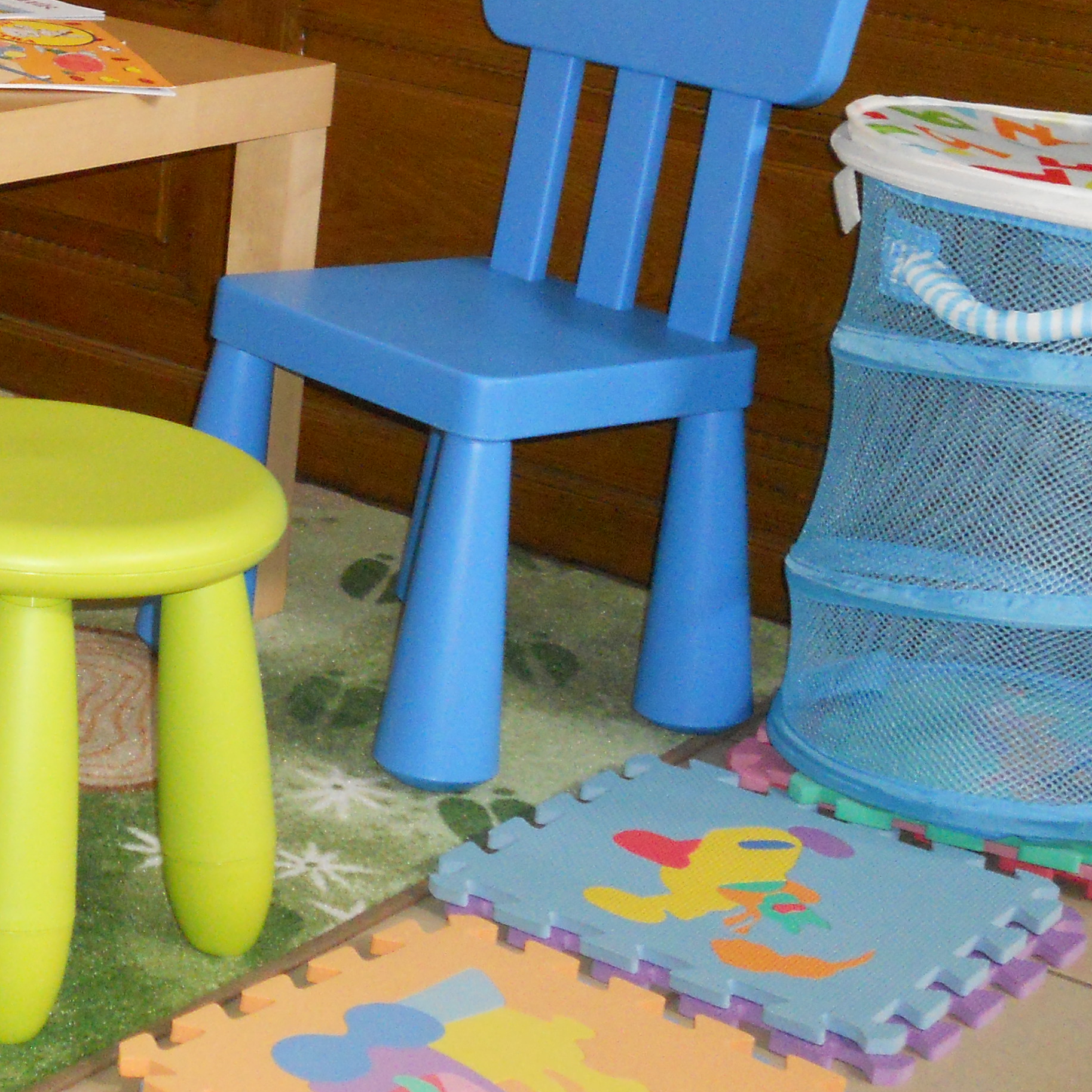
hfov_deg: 19.2
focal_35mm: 89
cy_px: 225
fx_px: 3176
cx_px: 133
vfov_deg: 19.3
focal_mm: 8.2
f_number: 4.3
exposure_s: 1/30
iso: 500
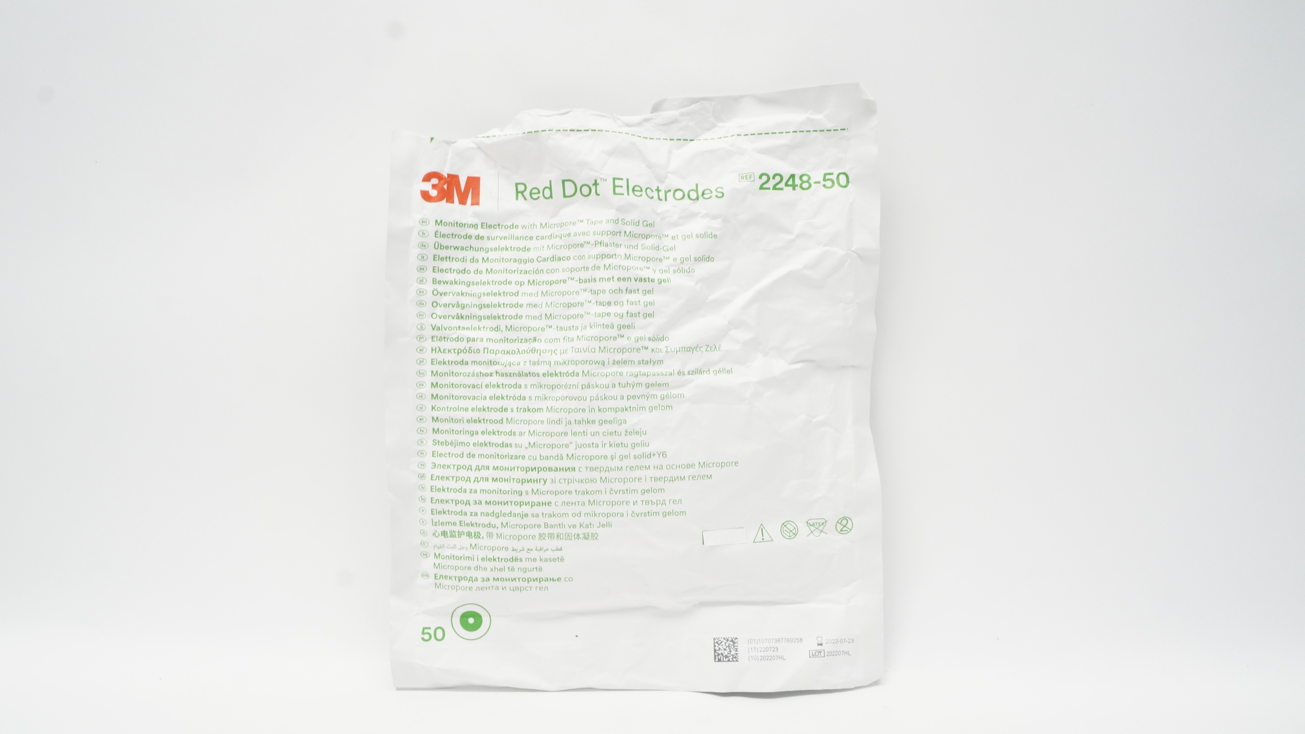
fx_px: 1003
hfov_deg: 66.1
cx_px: 642
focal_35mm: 29
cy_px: 410
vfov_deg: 40.1
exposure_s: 1/20
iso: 800
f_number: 11
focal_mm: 18
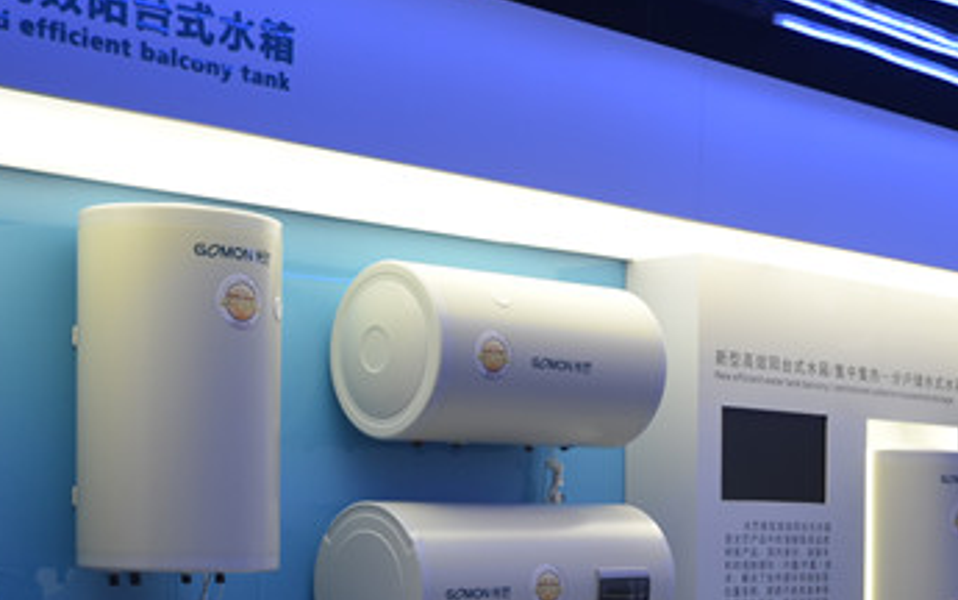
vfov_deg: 17.1
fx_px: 1938
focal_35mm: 74
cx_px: 825
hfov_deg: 27.0
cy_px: 632
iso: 250
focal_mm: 21
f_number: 3.8
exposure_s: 1/50
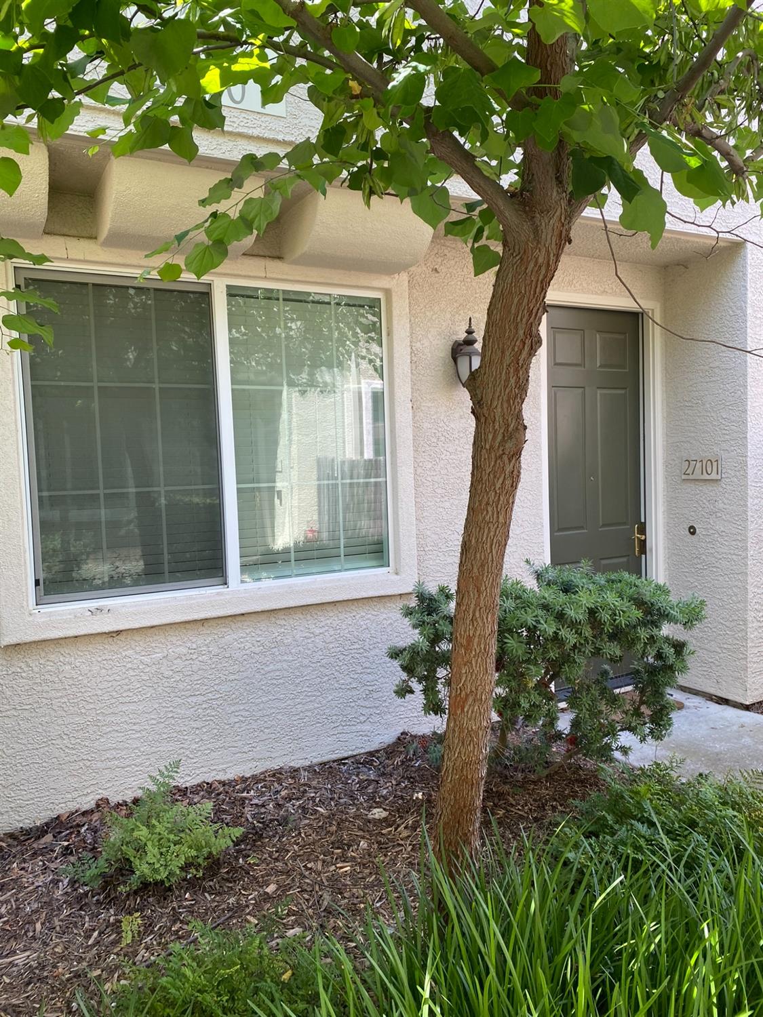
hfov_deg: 53.1
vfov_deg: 67.3
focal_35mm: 26
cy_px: 508
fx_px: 764
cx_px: 382
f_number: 1.8
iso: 40
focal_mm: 4.25
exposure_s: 1/121
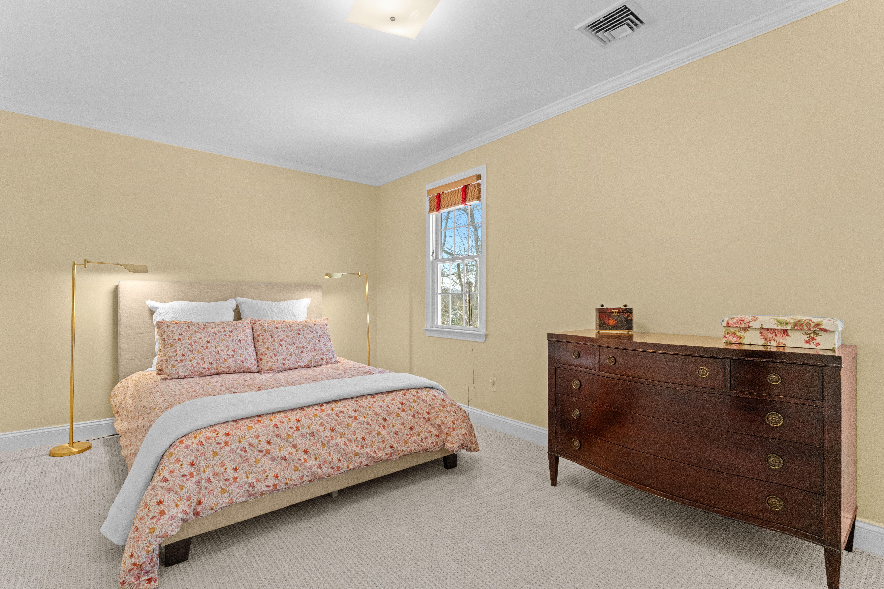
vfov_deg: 71.4
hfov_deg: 94.3
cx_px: 442
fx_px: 410
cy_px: 294
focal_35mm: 17
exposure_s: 1/10
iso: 1600
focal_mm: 16.7
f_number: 11
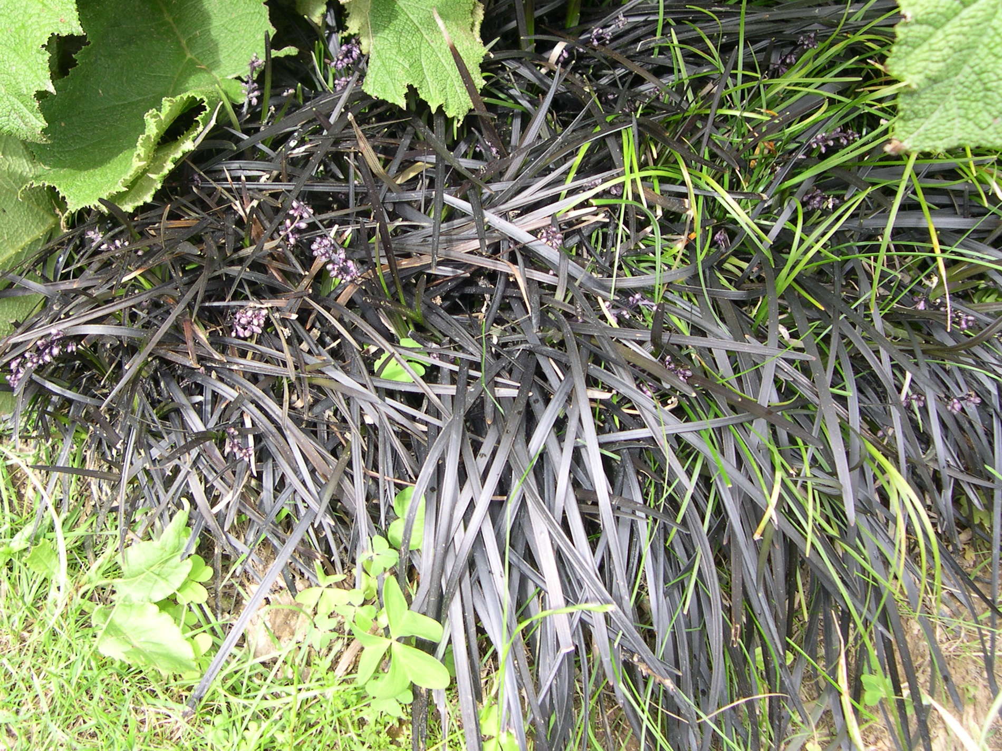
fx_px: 1100
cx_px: 501
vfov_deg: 37.7
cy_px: 376
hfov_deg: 49.0
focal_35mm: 38
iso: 100
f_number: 2.8
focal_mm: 8
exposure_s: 1/144
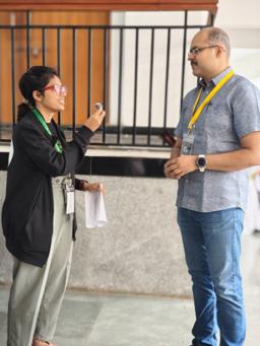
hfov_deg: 29.1
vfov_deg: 38.2
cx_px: 130
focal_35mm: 50
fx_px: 500
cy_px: 173
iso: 559
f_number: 0.95
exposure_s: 1/100
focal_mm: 7.1
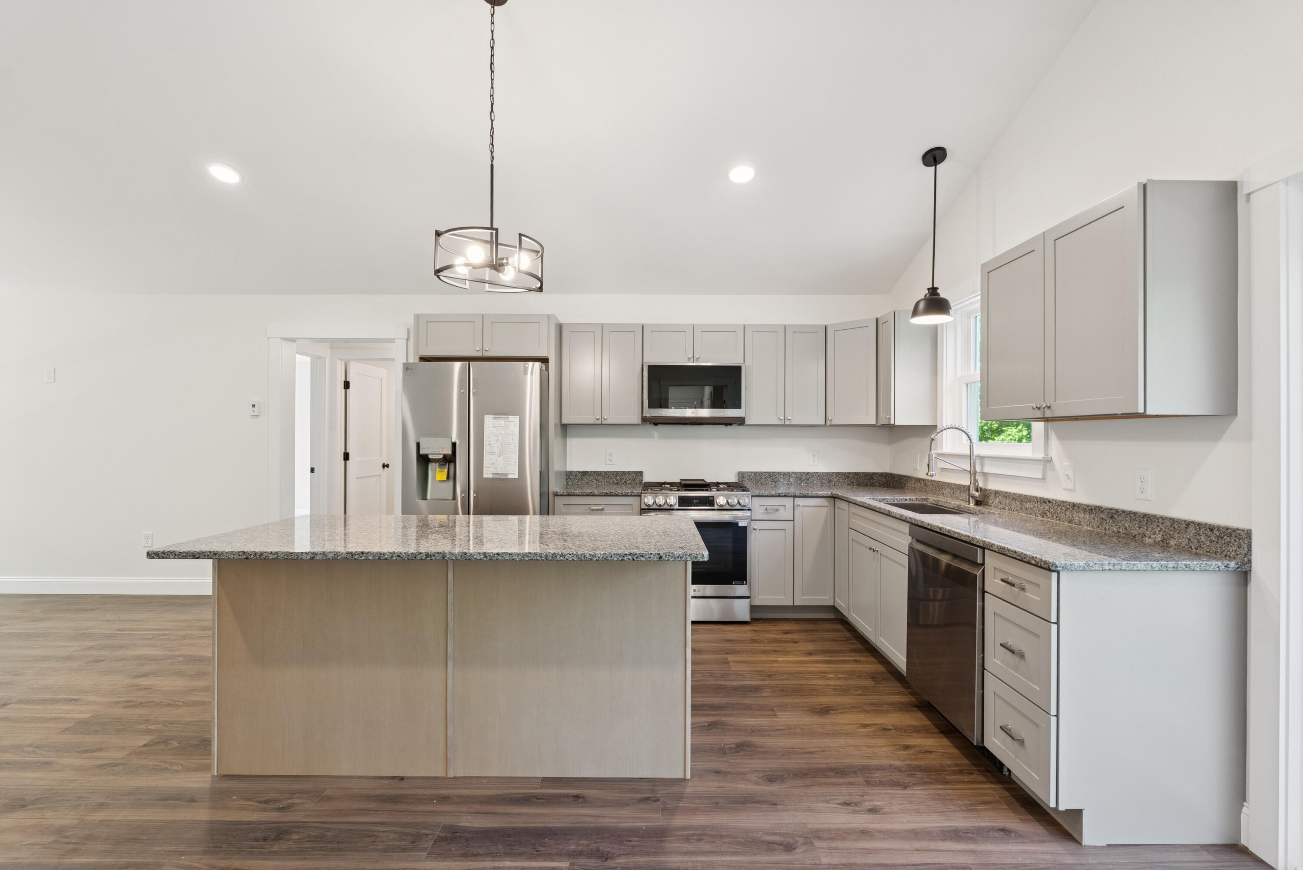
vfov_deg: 72.1
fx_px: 597
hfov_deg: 95.0
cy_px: 435
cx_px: 652
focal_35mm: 16
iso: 320
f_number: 7.1
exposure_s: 1/8
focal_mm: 16.5
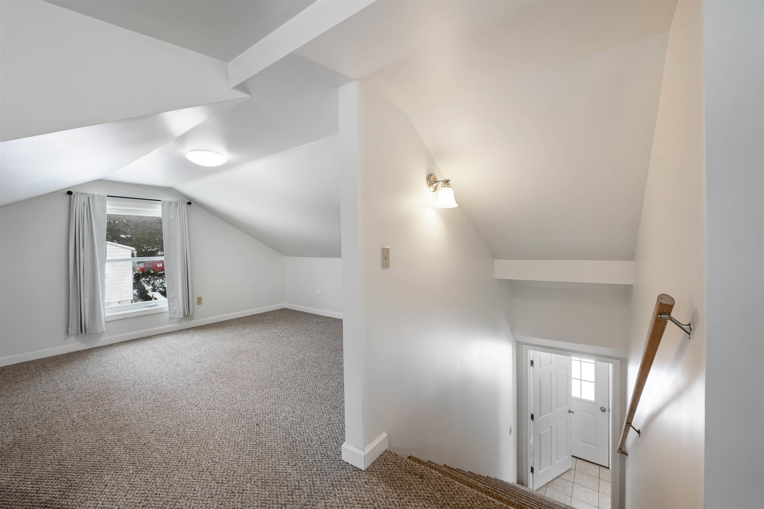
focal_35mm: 14
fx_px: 297
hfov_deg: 104.3
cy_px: 254
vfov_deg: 81.2
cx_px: 382
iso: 1000
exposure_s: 1/320
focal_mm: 14
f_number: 14
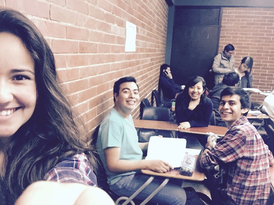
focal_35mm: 31
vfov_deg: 45.4
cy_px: 102
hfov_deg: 58.4
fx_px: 245
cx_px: 137
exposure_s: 1/30
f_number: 2.2
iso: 320
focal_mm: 2.65
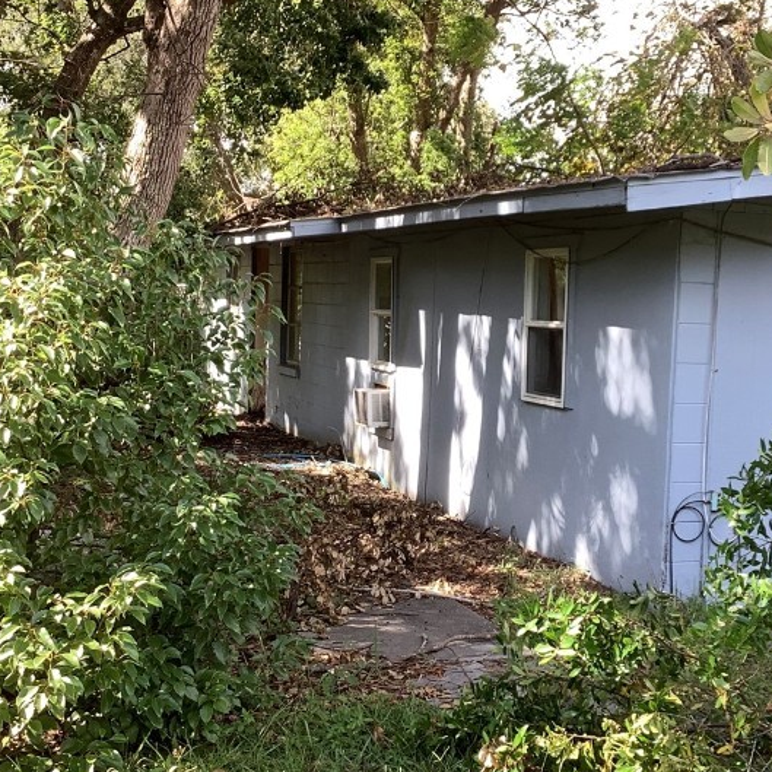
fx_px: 1337
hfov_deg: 32.0
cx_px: 512
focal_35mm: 53
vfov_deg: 32.2
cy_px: 400
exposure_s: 1/143
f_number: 2.4
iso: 25
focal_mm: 3.3
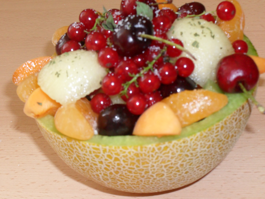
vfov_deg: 24.4
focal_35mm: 60
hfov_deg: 32.2
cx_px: 132
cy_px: 100
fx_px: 459
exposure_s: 1/45
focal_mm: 9.9
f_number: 3.4
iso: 200
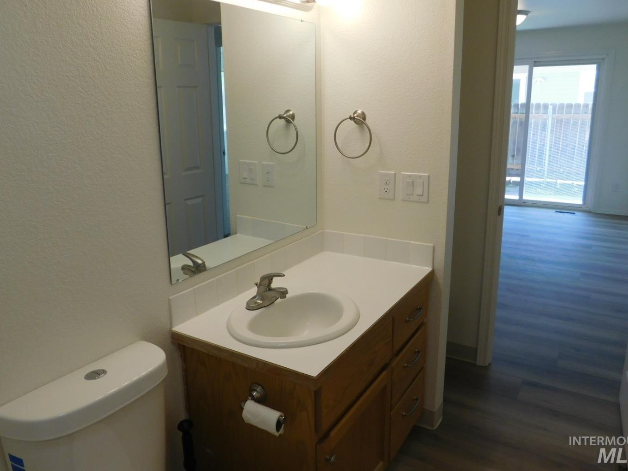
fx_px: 490
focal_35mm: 27
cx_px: 307
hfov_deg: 65.3
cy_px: 212
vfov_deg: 51.3
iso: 125
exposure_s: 1/100
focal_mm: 4
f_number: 3
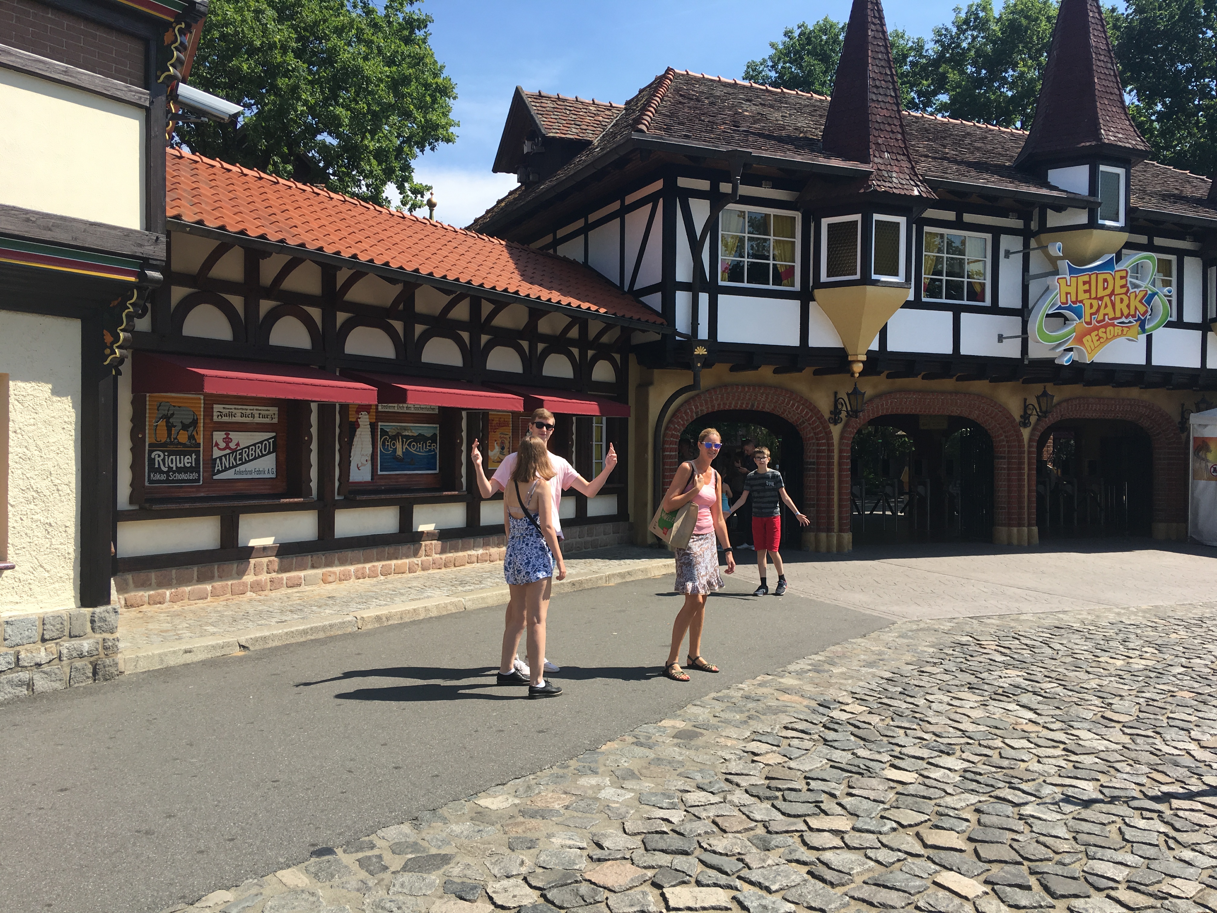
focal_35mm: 29
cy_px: 456
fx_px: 1020
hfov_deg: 61.7
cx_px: 608
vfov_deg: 48.2
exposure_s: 1/1026
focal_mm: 4.15
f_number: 2.2
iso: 25
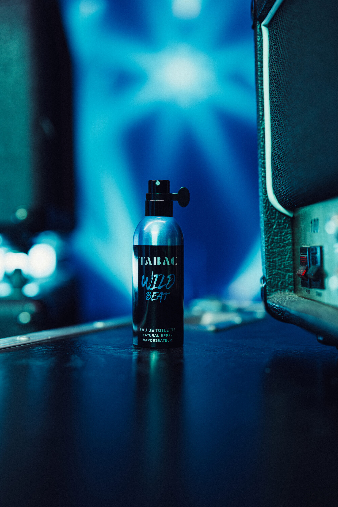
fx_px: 704
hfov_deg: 27.0
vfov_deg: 39.6
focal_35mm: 50
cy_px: 254
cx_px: 169
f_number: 2
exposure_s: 1/200
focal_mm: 50
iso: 400
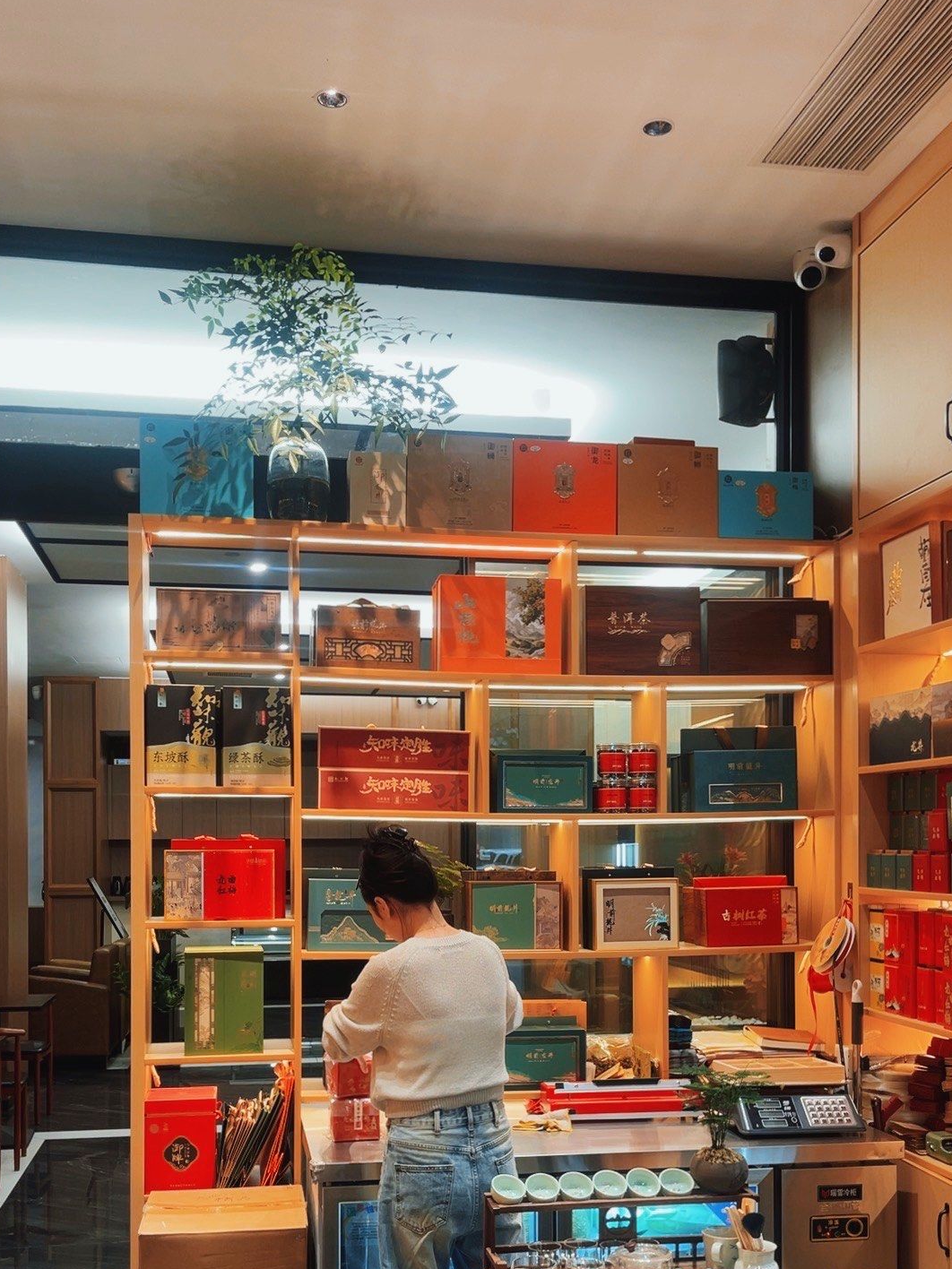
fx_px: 2200
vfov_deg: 32.2
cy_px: 634
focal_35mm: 60
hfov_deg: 24.4
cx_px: 476
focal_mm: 5.1
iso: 80
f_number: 1.6
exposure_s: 1/40
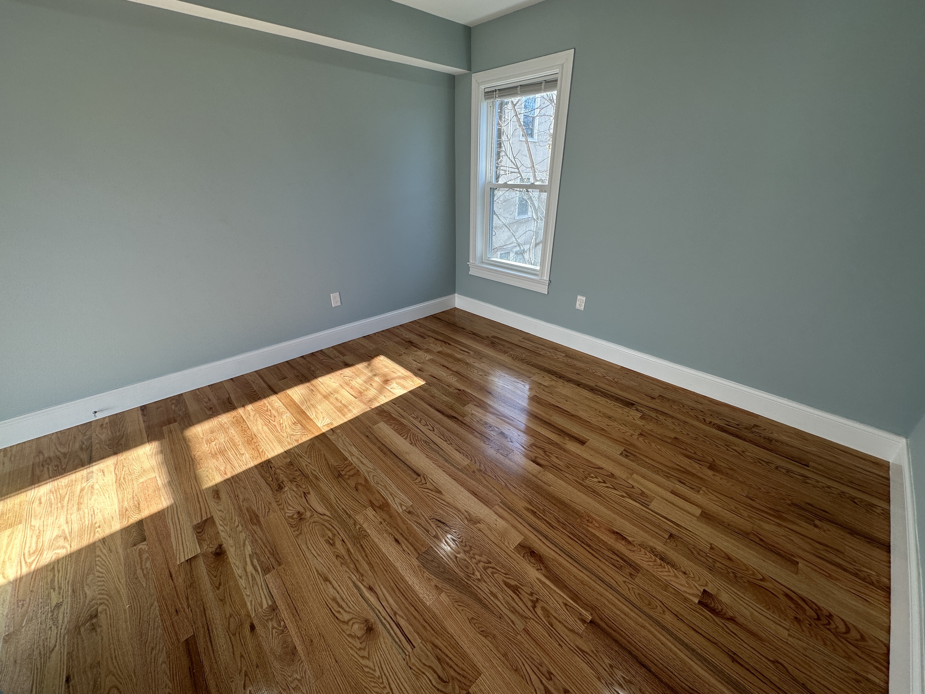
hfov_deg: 102.1
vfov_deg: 85.7
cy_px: 347
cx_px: 462
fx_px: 374
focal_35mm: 14
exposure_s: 1/120
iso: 50
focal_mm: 2.22
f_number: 2.2
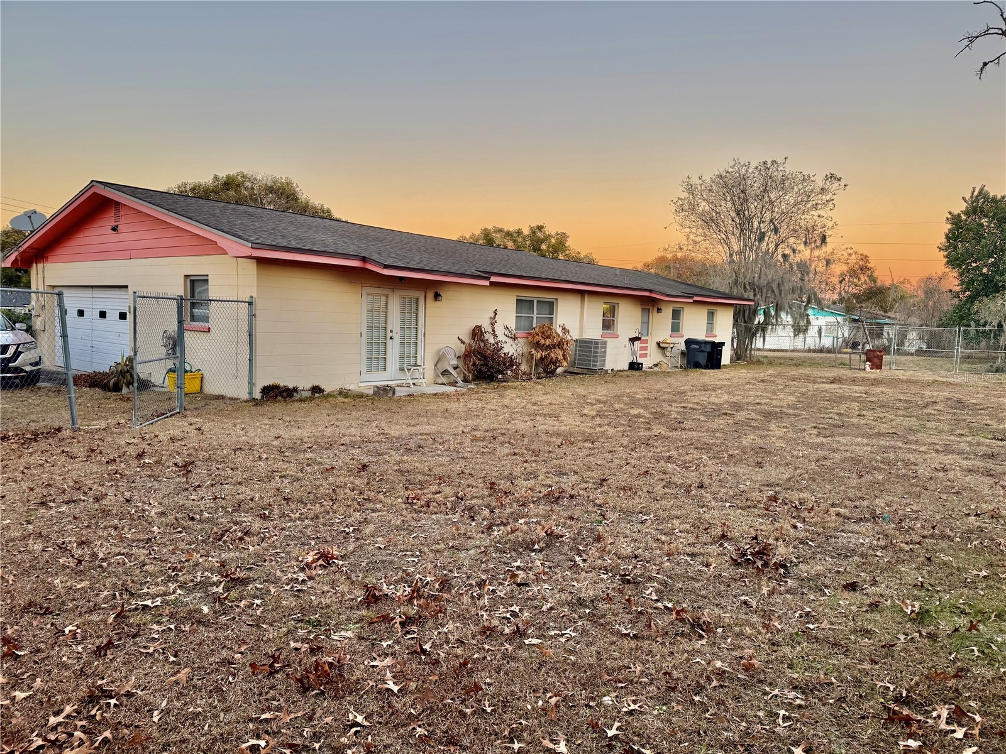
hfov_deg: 71.6
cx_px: 503
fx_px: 697
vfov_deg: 56.8
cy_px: 377
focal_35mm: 24
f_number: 1.78
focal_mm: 6.76
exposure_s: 1/126
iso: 50
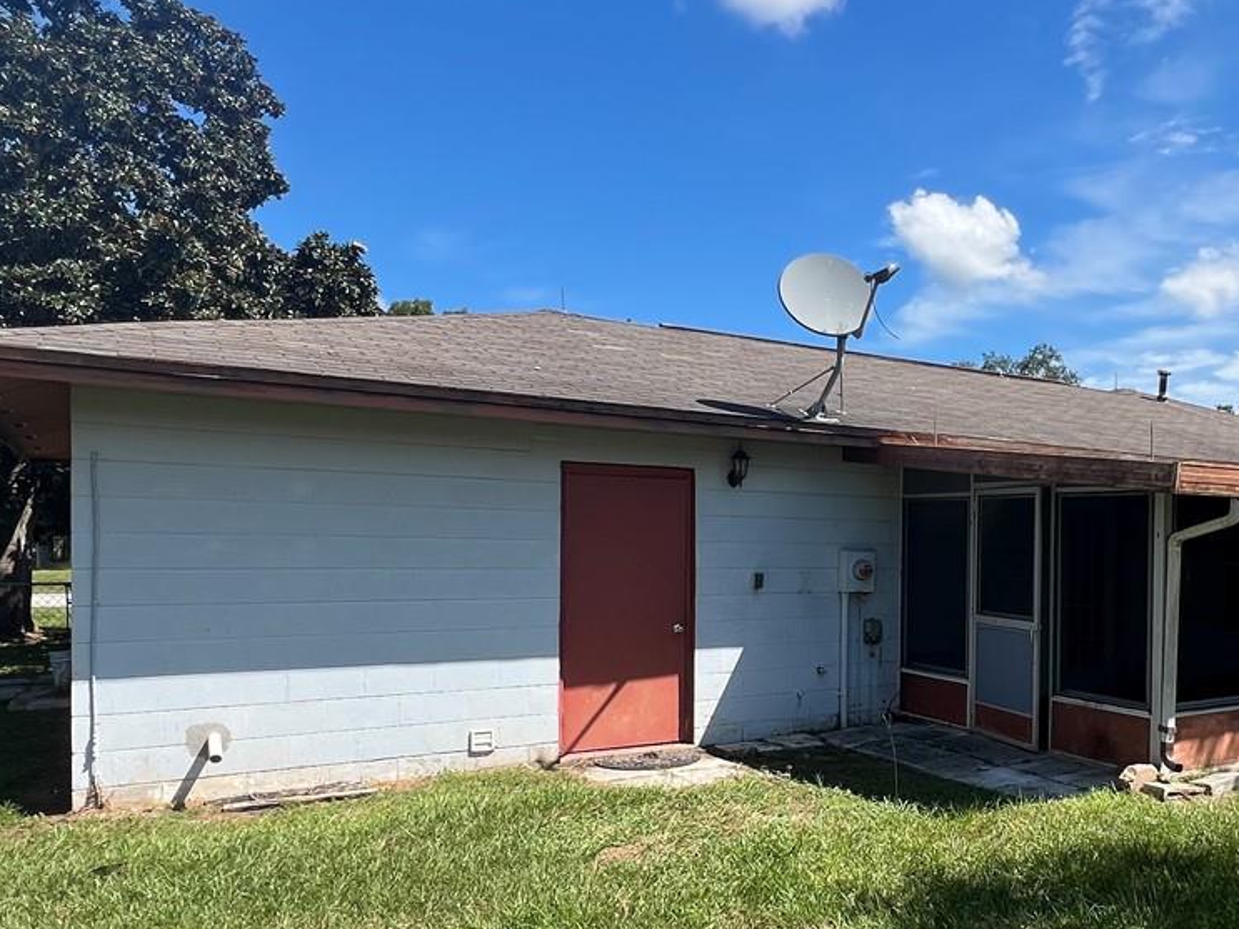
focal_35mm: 28
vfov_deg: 49.4
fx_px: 1002
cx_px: 984
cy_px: 567
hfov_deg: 58.8
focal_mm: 1.57
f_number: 1.8
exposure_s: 1/1096
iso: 32
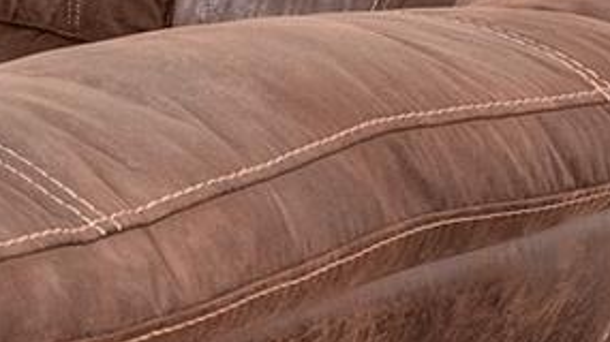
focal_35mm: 100
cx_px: -811
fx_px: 1617
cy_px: -252
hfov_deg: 14.7
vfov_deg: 11.3
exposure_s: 1/2.5
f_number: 8
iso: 400
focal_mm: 17
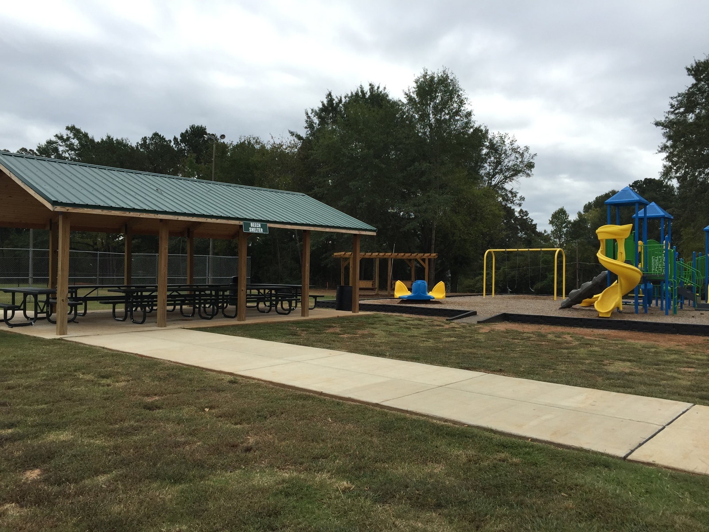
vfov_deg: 48.2
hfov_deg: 61.7
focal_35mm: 29
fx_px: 594
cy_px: 266
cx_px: 354
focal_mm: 4.15
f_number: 2.2
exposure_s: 1/1319
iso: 32
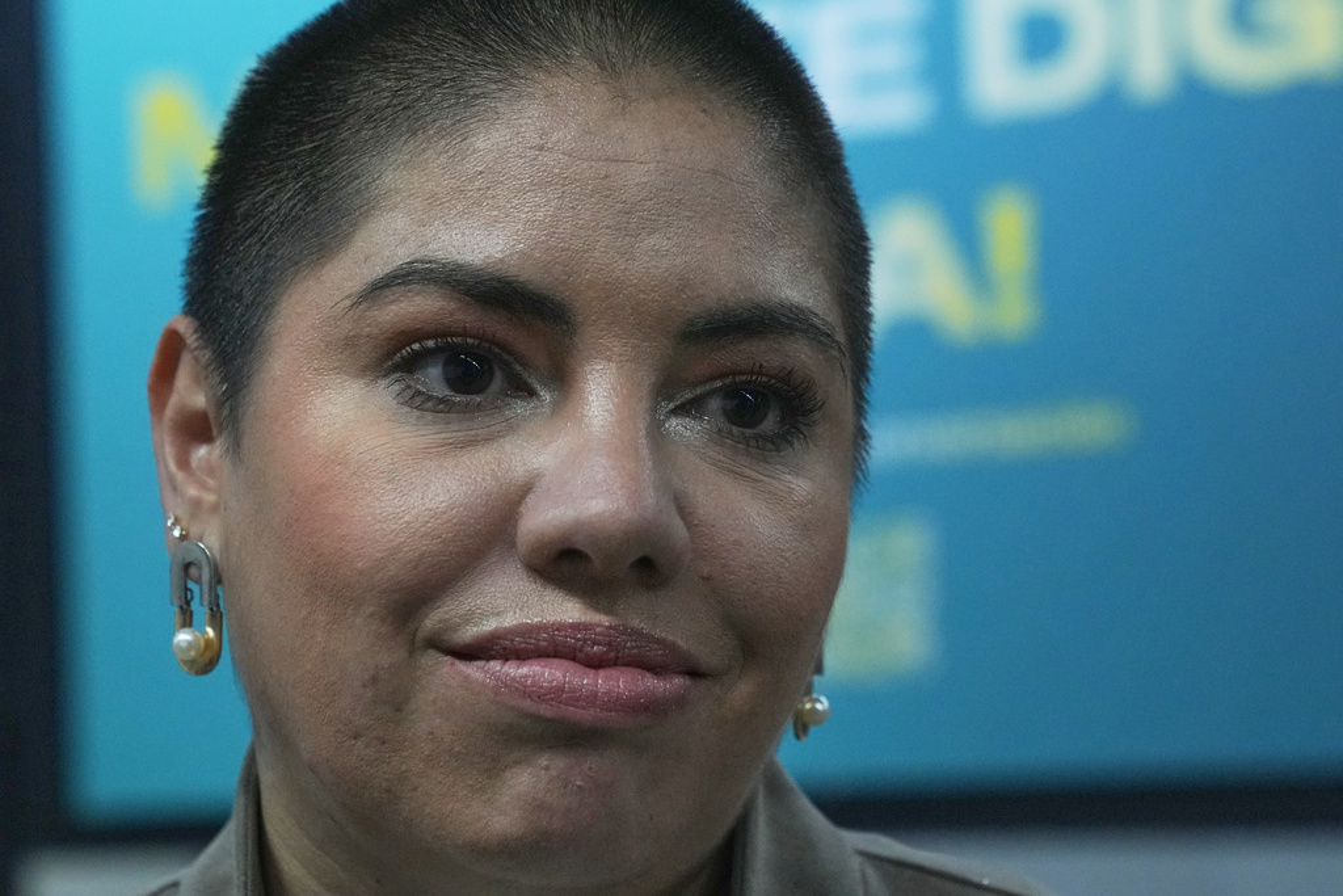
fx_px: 3917
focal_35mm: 105
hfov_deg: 19.5
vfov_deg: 13.0
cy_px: 448
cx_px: 672
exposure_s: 1/250
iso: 5000
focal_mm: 70
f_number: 5
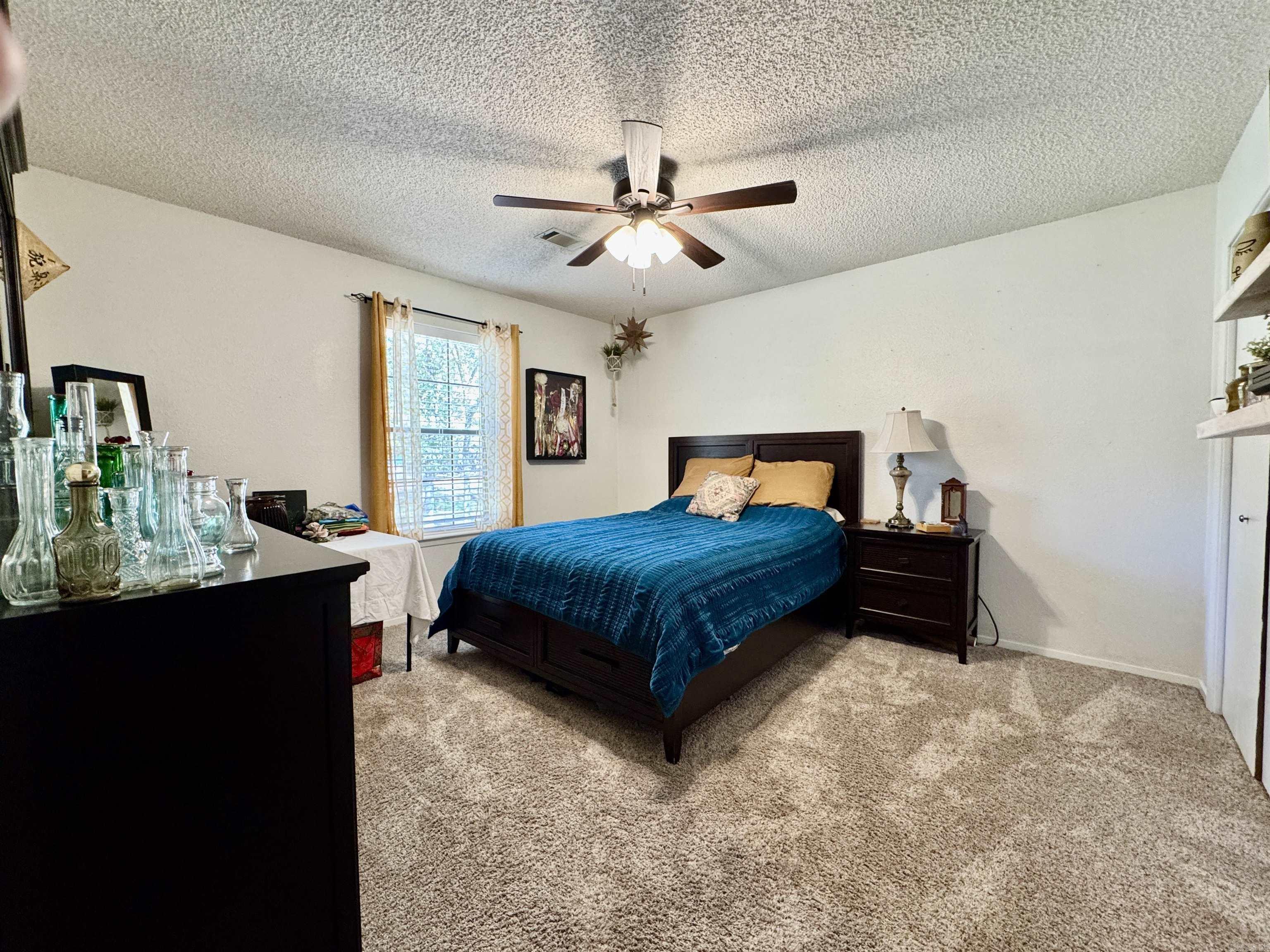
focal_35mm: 14
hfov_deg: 102.1
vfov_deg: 85.7
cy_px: 476
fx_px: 514
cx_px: 635
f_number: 2.2
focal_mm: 2.22
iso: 250
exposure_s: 1/60
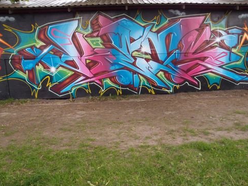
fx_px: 208
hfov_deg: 61.7
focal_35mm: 29
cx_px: 126
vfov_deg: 48.2
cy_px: 96
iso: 100
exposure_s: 1/60
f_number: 2
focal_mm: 6
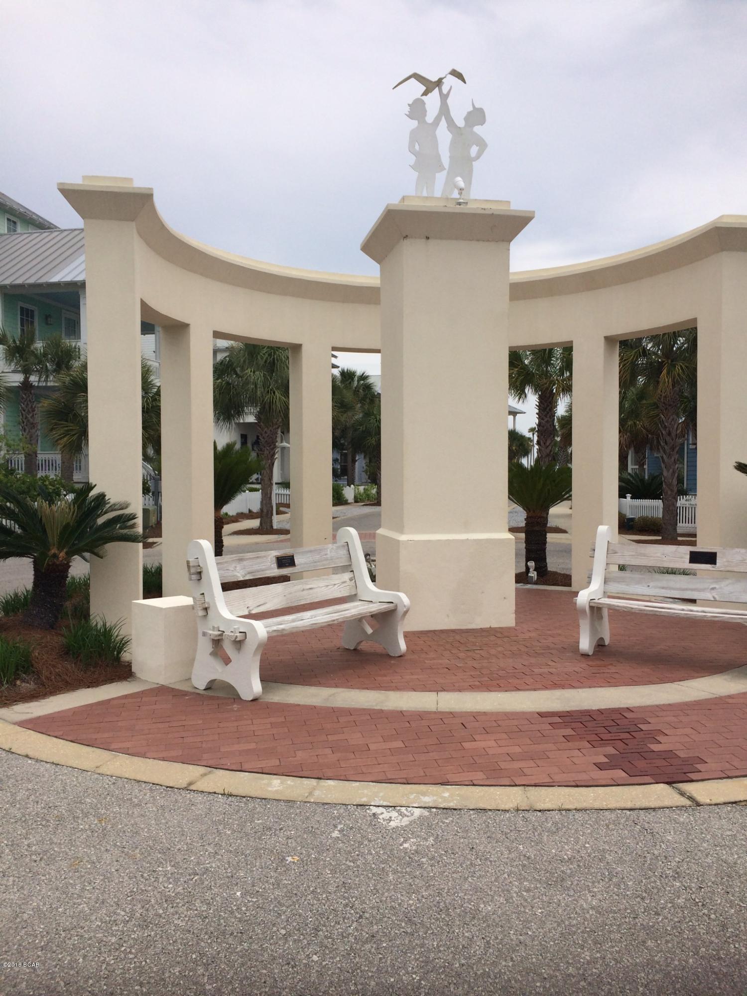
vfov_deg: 60.0
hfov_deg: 46.8
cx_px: 374
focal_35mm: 30
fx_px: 863
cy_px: 498
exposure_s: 1/3425
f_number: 2.2
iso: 40
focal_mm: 4.12
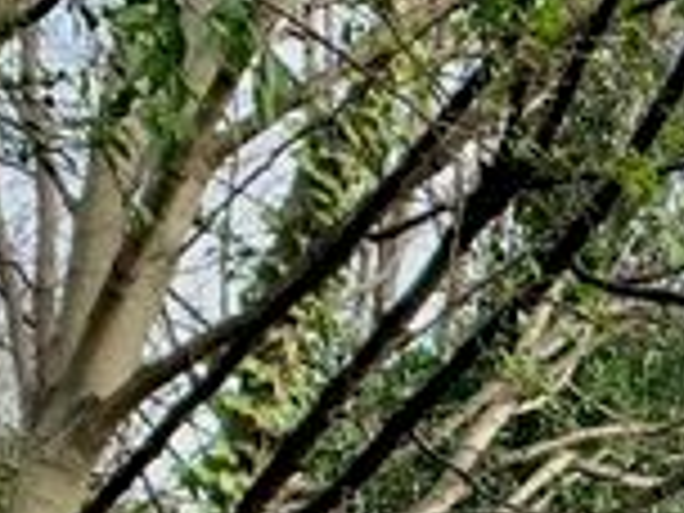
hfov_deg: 15.0
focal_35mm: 120
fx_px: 2371
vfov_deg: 11.0
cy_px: 1105
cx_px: 1071
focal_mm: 4.25
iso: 25
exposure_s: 1/558
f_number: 1.8
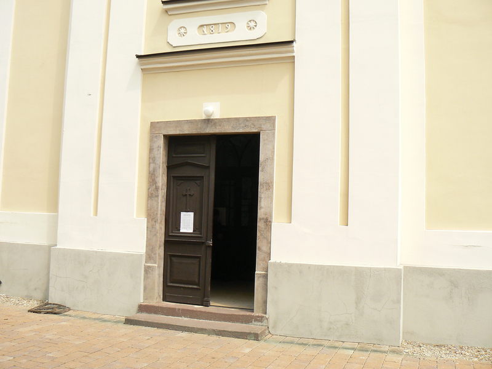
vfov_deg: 39.7
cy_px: 184
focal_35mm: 36
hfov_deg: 51.4
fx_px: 512
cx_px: 246
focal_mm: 6
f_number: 3.6
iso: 100
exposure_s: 1/1000
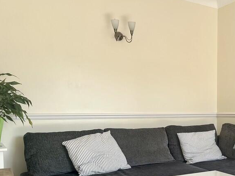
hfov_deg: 41.7
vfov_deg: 33.1
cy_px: 128
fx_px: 292
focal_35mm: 43
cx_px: 193
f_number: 1.78
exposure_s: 1/350
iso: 80
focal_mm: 6.86
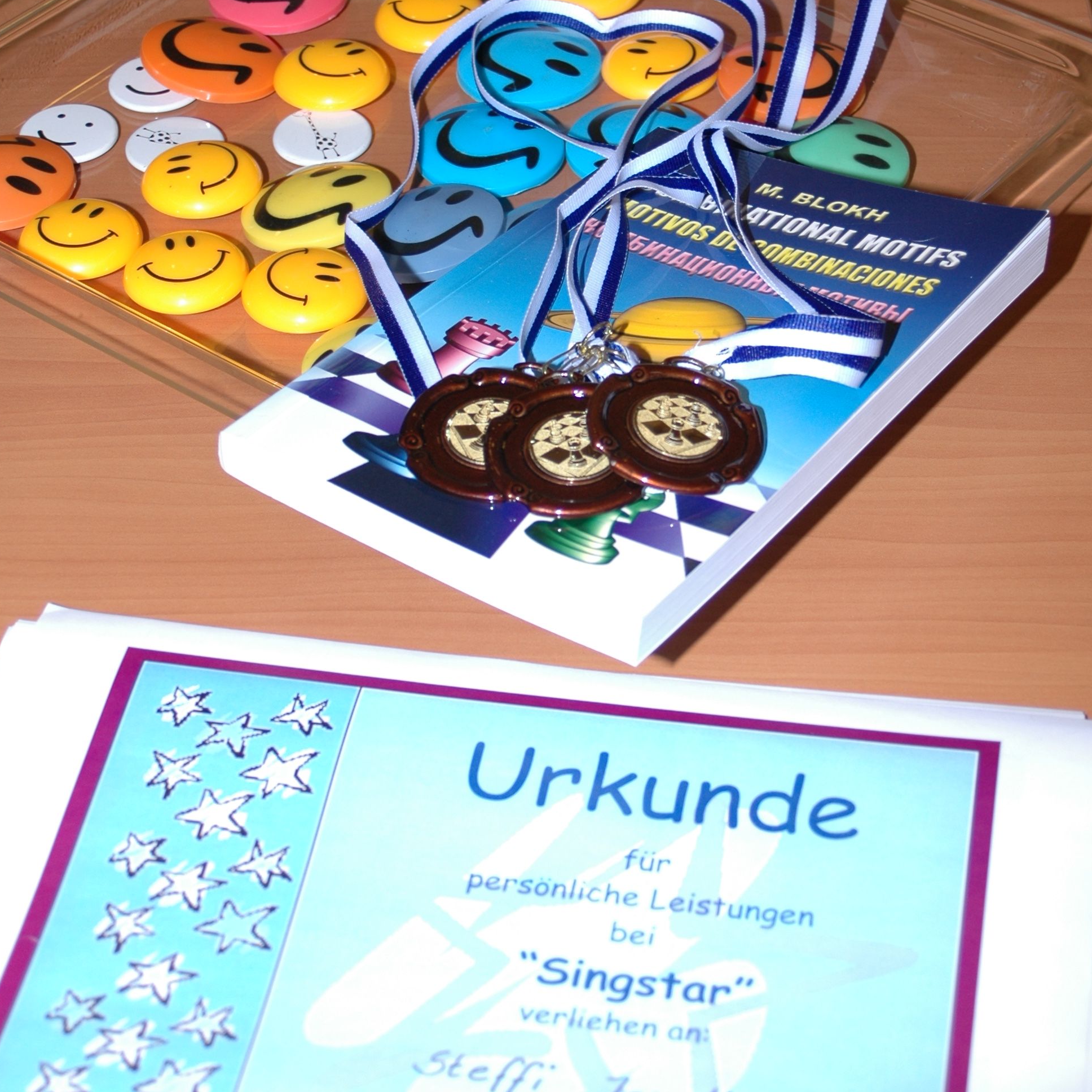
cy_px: 416
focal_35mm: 95
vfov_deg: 18.3
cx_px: 538
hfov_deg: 18.3
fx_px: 3391
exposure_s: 1/60
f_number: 5.6
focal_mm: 48
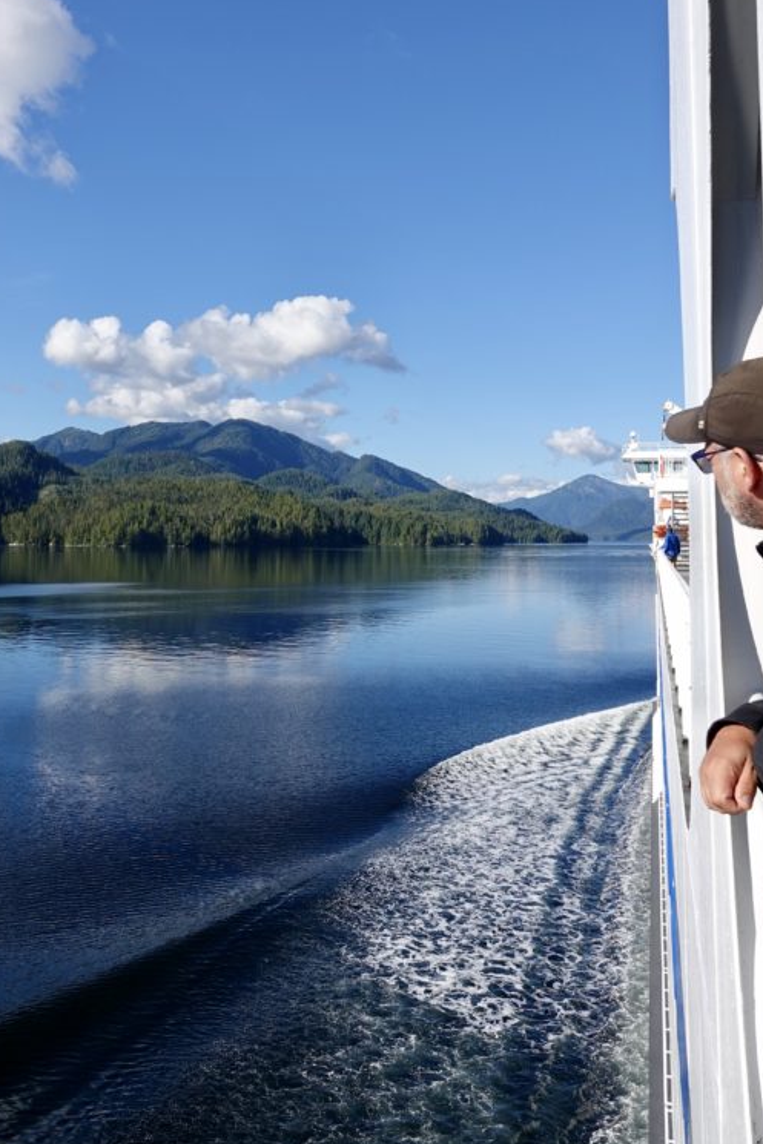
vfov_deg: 56.7
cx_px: 334
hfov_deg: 39.9
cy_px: 447
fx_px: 1049
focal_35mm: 33
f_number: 4
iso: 100
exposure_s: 1/800
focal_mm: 8.82
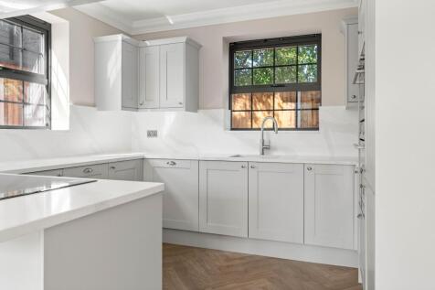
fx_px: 314
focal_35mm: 26
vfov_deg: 49.5
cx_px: 218
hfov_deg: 69.4
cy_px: 145
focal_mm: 26
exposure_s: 1/30
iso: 500
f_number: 8
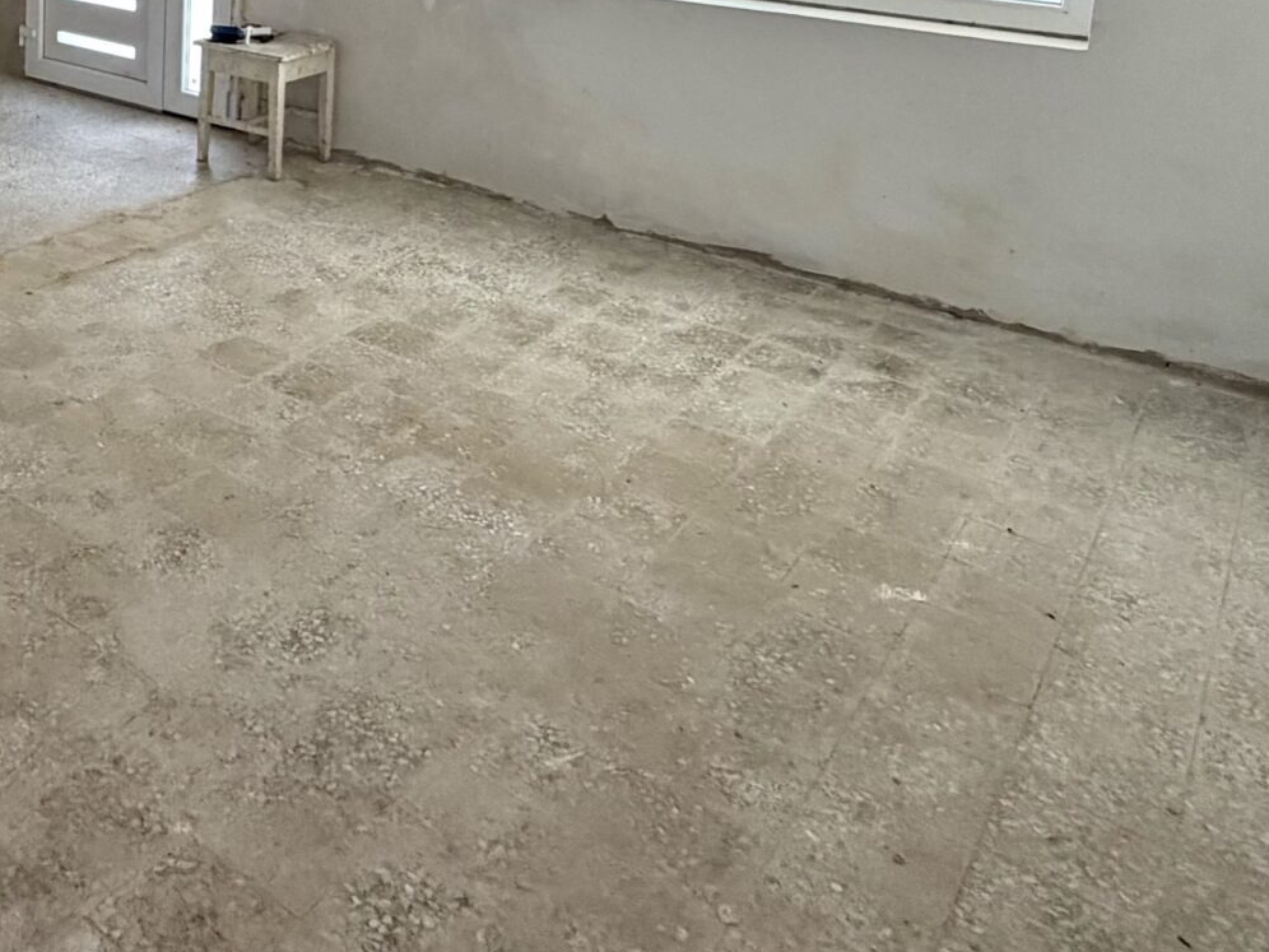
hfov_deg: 45.9
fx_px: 1320
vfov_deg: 35.3
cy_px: -32
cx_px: 101
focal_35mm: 36
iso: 320
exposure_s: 1/65
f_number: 2.2
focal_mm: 2.22
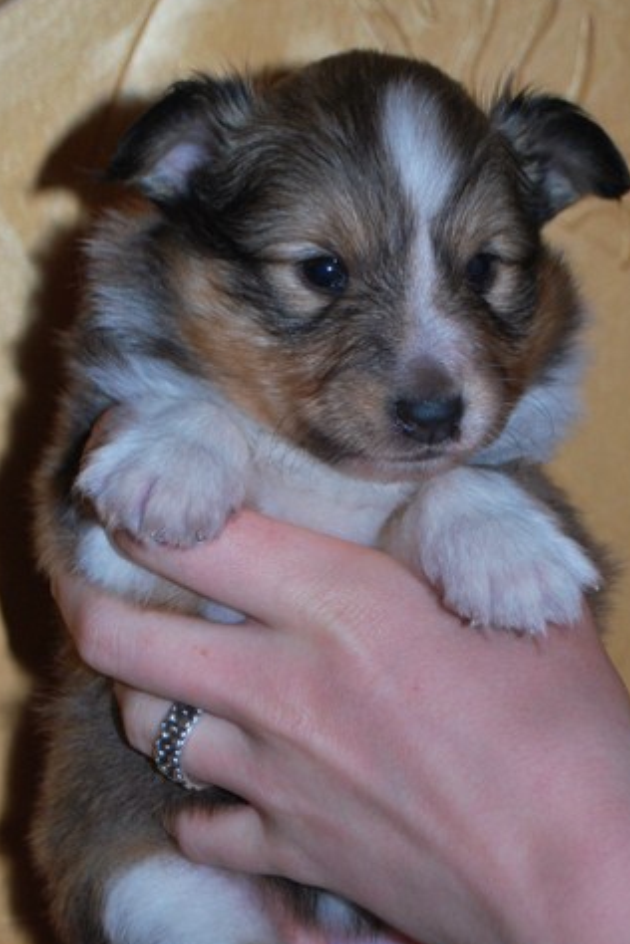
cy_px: 623
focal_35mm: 77
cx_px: 352
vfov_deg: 26.2
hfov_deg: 17.7
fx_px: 2021
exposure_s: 1/60
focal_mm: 38
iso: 200
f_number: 5.3
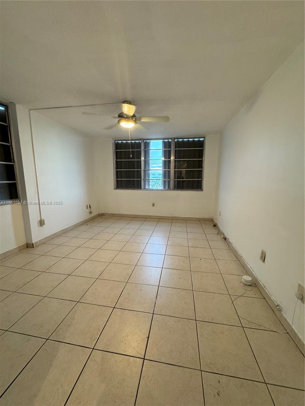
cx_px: 152
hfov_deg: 85.7
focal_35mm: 14
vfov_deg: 102.1
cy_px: 203
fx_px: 164
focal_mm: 2.22
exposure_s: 1/60
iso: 250
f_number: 2.2
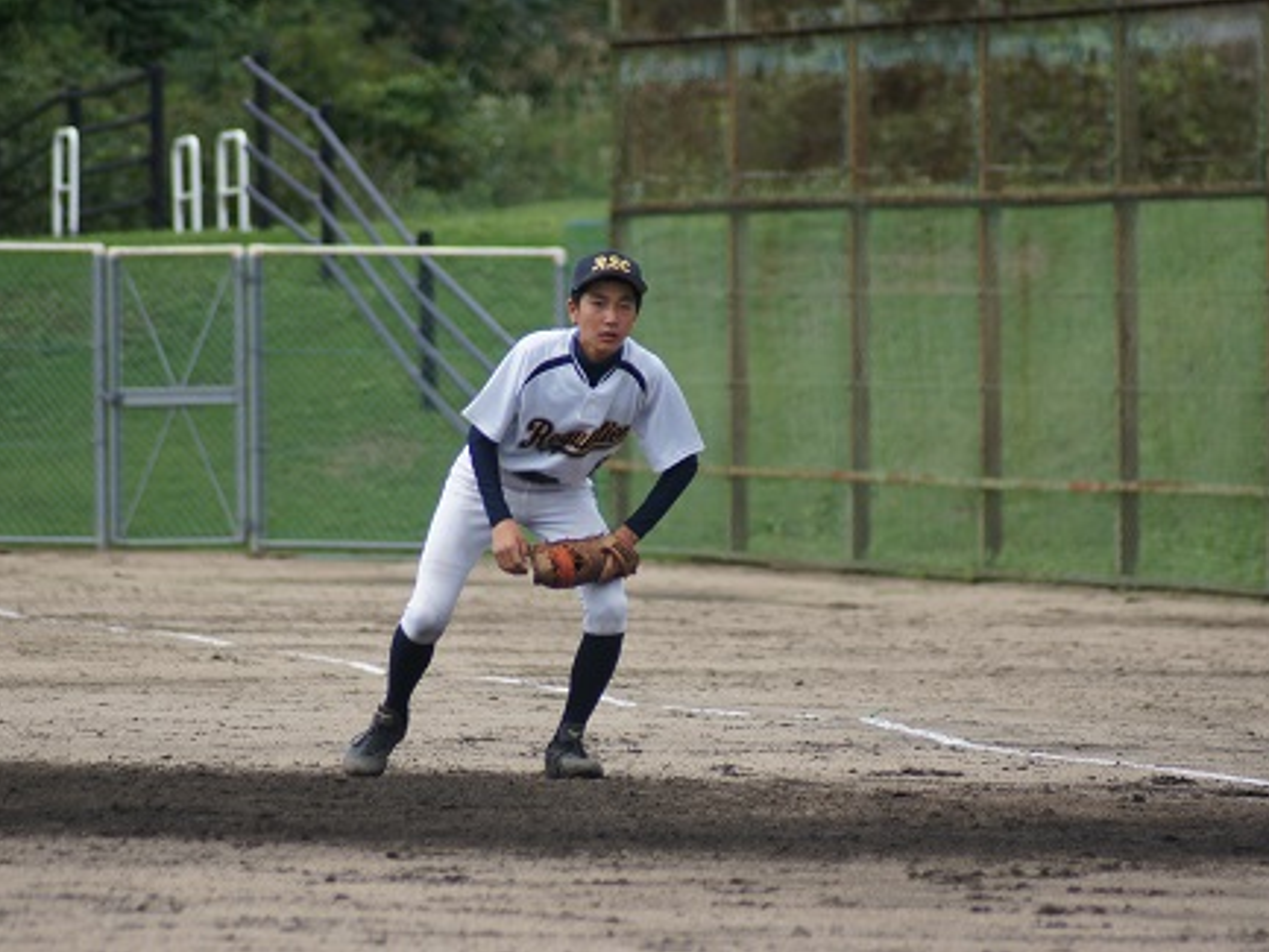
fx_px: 18005
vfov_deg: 3.0
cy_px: 476
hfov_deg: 4.0
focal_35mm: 491
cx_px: 569
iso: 160
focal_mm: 300
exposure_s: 1/500
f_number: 5.6
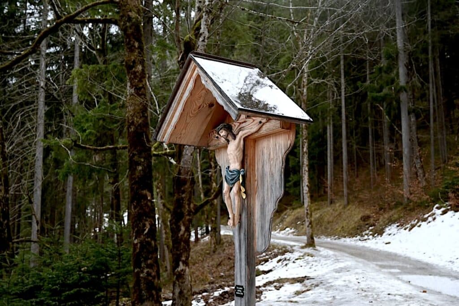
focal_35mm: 36
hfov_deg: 53.1
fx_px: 459
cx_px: 230
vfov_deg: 36.9
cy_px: 153
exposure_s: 1/250
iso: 200
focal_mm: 36
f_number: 4
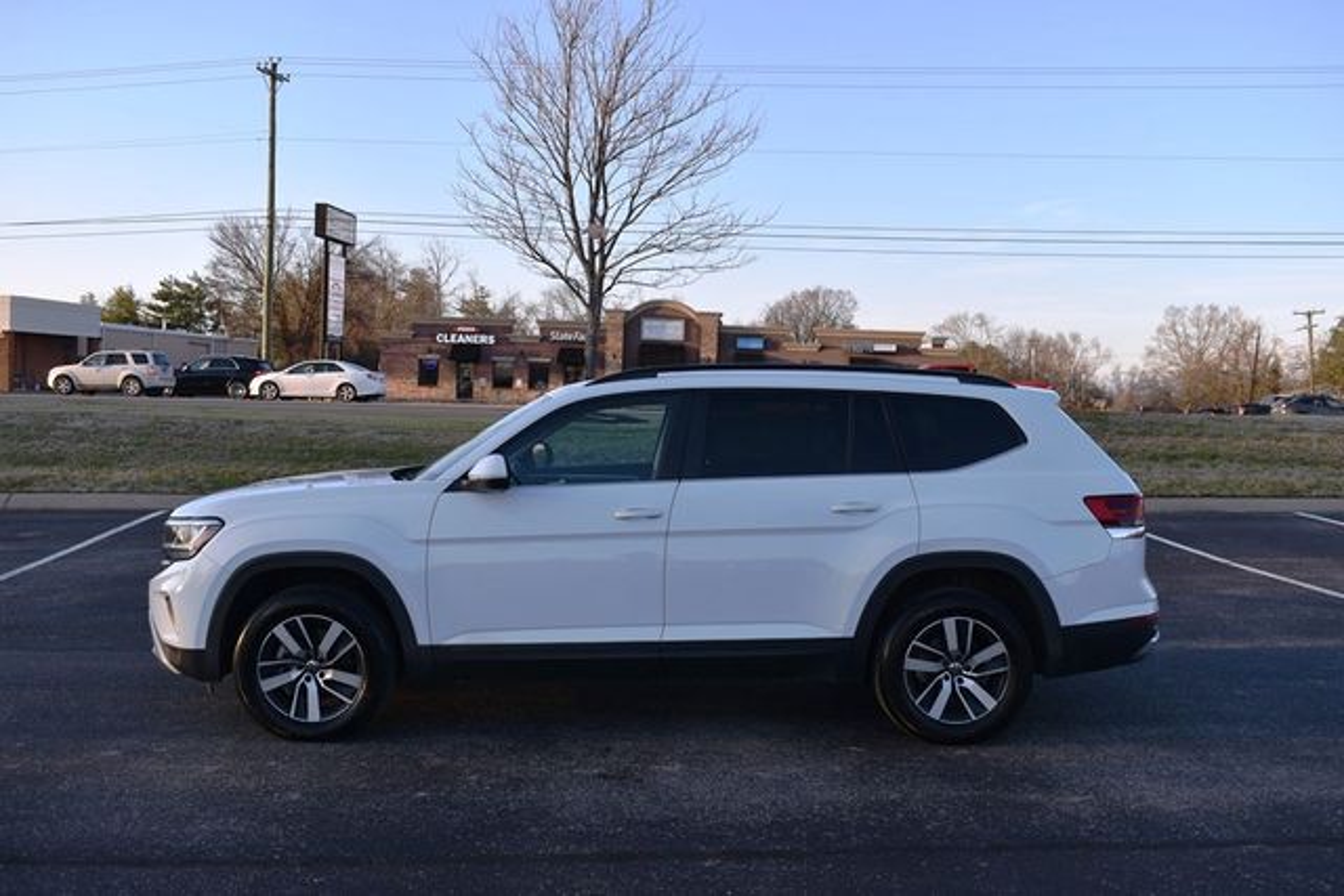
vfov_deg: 38.4
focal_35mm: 34
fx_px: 1288
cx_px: 672
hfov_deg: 55.1
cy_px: 448
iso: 200
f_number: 6.3
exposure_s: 1/250
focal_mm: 23
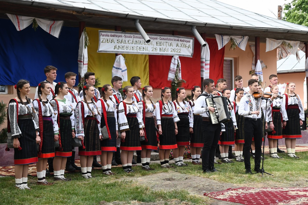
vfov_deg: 23.8
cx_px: 154
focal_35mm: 57
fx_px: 488
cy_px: 102
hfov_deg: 35.1
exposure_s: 1/1600
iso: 640
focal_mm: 38
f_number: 4.5
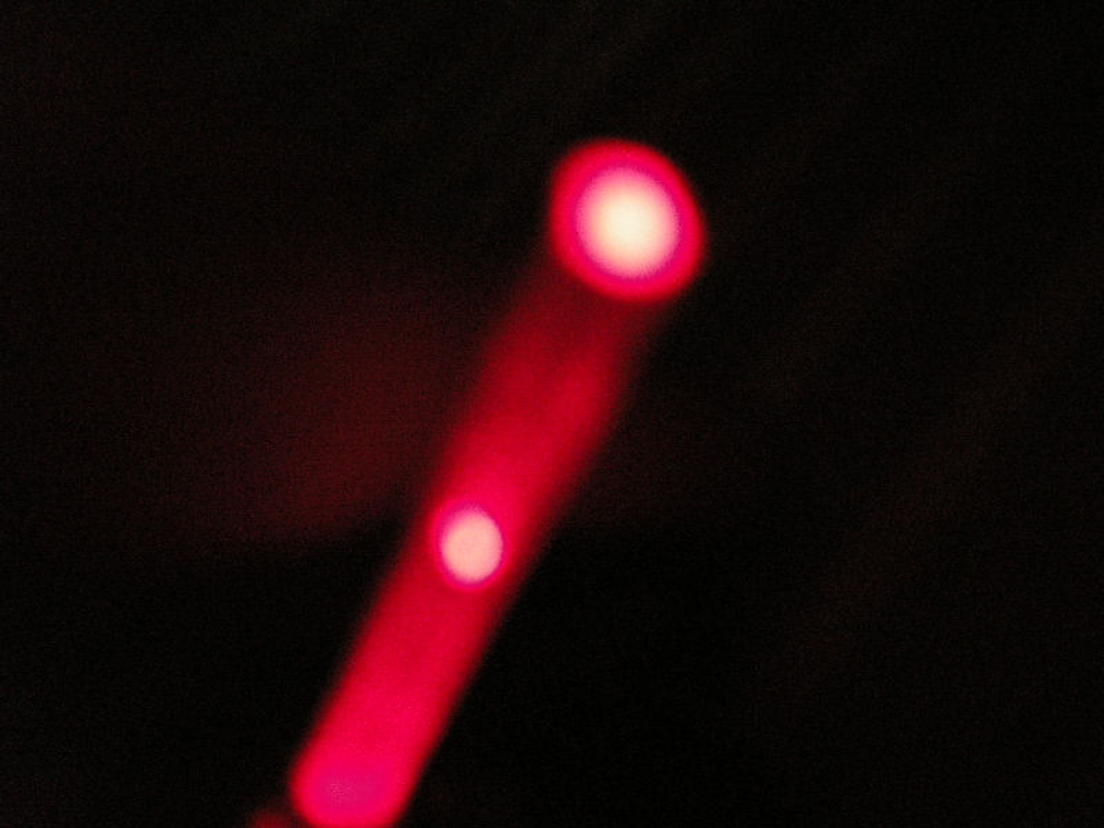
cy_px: 414
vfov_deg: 40.7
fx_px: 1116
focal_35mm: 35
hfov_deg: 52.6
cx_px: 552
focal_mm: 7.5
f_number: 2.7
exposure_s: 2
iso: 800
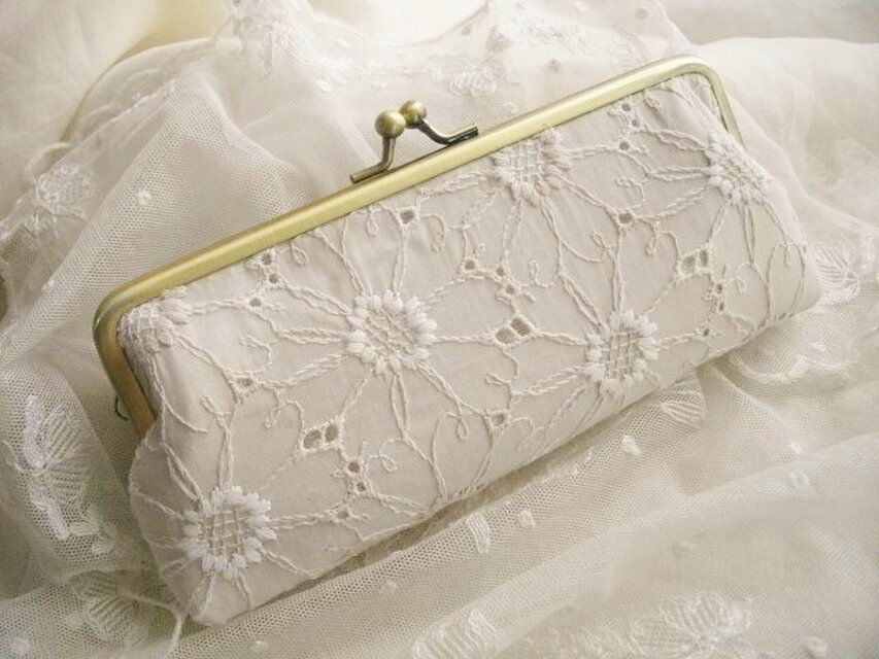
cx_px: 440
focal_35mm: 31
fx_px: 787
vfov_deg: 45.5
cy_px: 330
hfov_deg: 58.3
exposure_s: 1/50
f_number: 2.9
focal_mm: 5.7
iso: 200
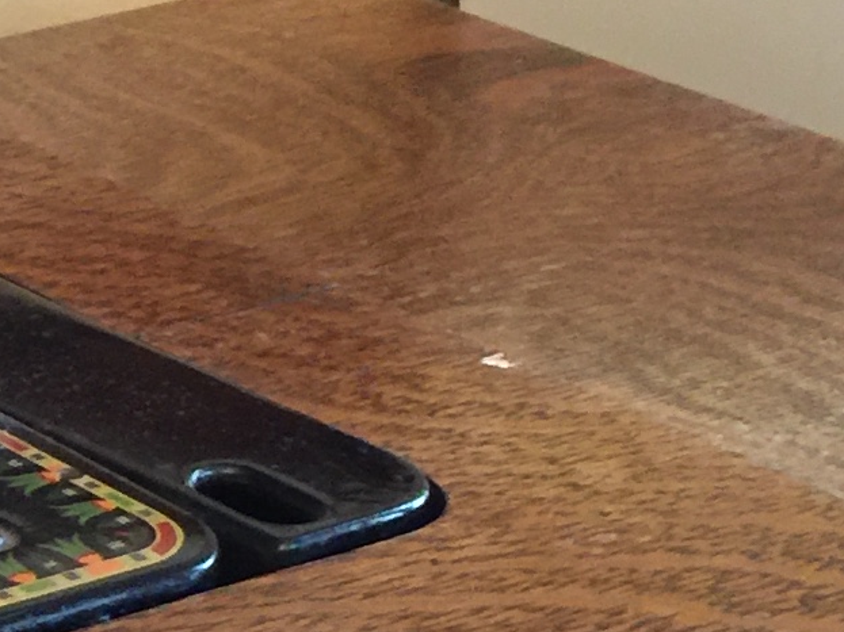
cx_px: -760
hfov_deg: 11.8
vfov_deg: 9.6
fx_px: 3705
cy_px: 820
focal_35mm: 152
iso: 64
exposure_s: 1/4
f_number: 2.2
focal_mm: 4.15
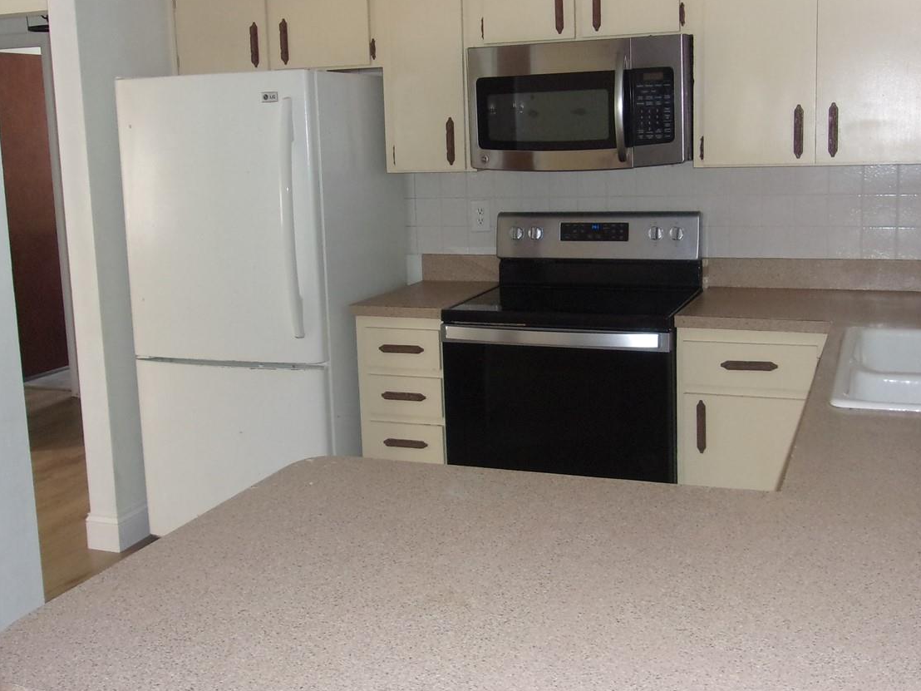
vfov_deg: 36.7
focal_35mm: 39
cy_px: 280
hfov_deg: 47.9
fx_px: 1038
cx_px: 477
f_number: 3
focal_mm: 4.9
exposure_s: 1/34
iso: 200
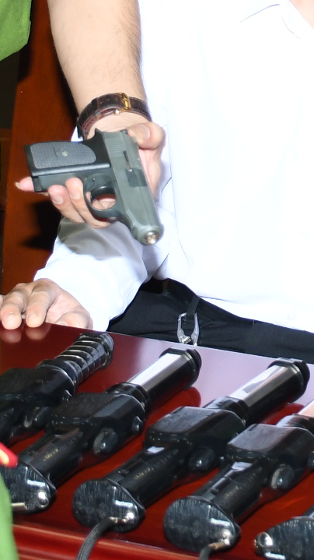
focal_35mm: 146
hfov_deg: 8.1
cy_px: -79
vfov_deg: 14.3
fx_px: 2163
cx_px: 459
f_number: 3.8
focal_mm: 24
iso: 320
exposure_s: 1/200
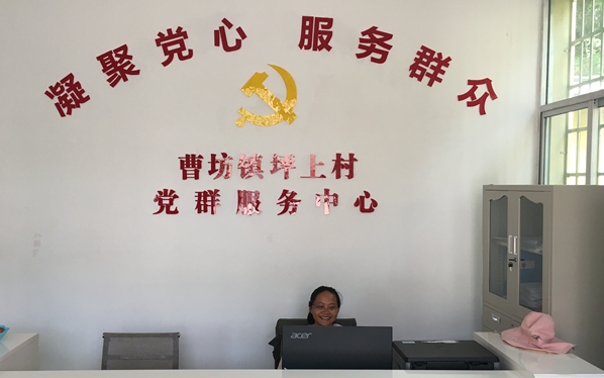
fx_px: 593
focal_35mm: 36
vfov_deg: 35.3
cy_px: 213
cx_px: 271
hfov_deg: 53.9
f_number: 2.2
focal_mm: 4.15
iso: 25
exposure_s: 1/33
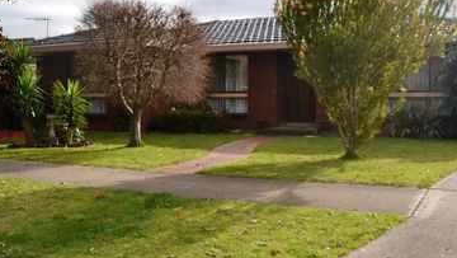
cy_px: 92
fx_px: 497
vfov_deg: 28.9
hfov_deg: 49.1
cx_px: 270
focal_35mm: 41
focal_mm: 20
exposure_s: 1/200
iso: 100
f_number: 7.1
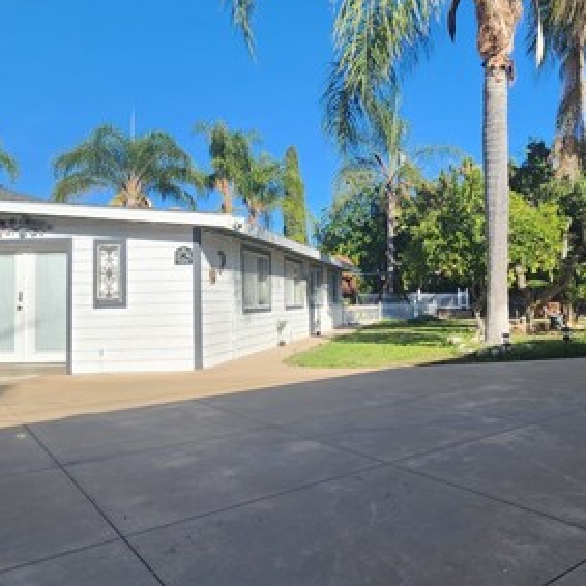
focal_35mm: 26
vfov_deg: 60.9
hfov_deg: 58.8
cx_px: 414
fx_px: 498
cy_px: 277
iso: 50
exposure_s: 1/1493
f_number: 2.2
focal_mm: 2.2
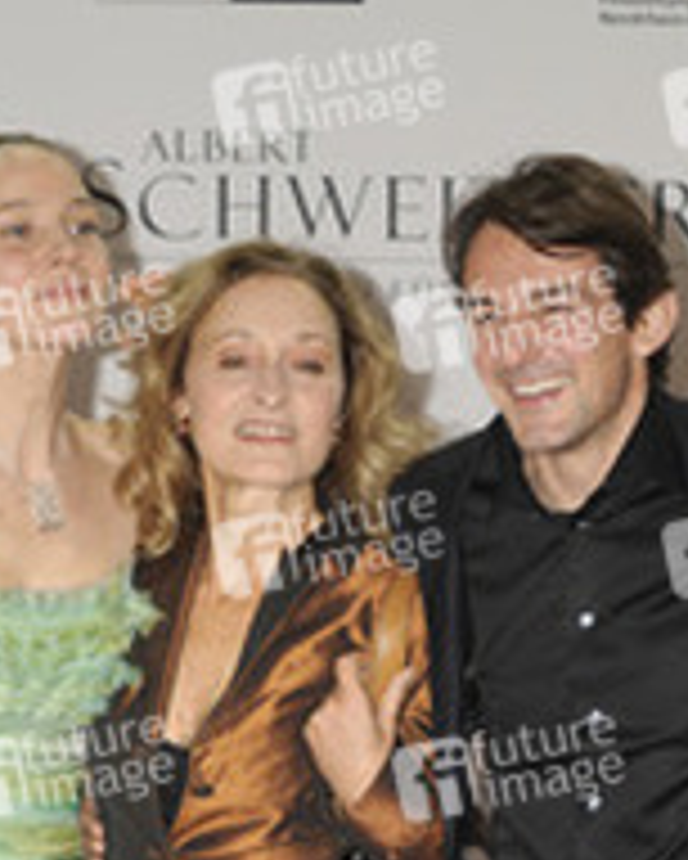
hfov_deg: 10.0
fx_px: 3942
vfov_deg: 12.4
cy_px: 657
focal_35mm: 155
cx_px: 389
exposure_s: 1/160
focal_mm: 70
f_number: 5
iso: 500
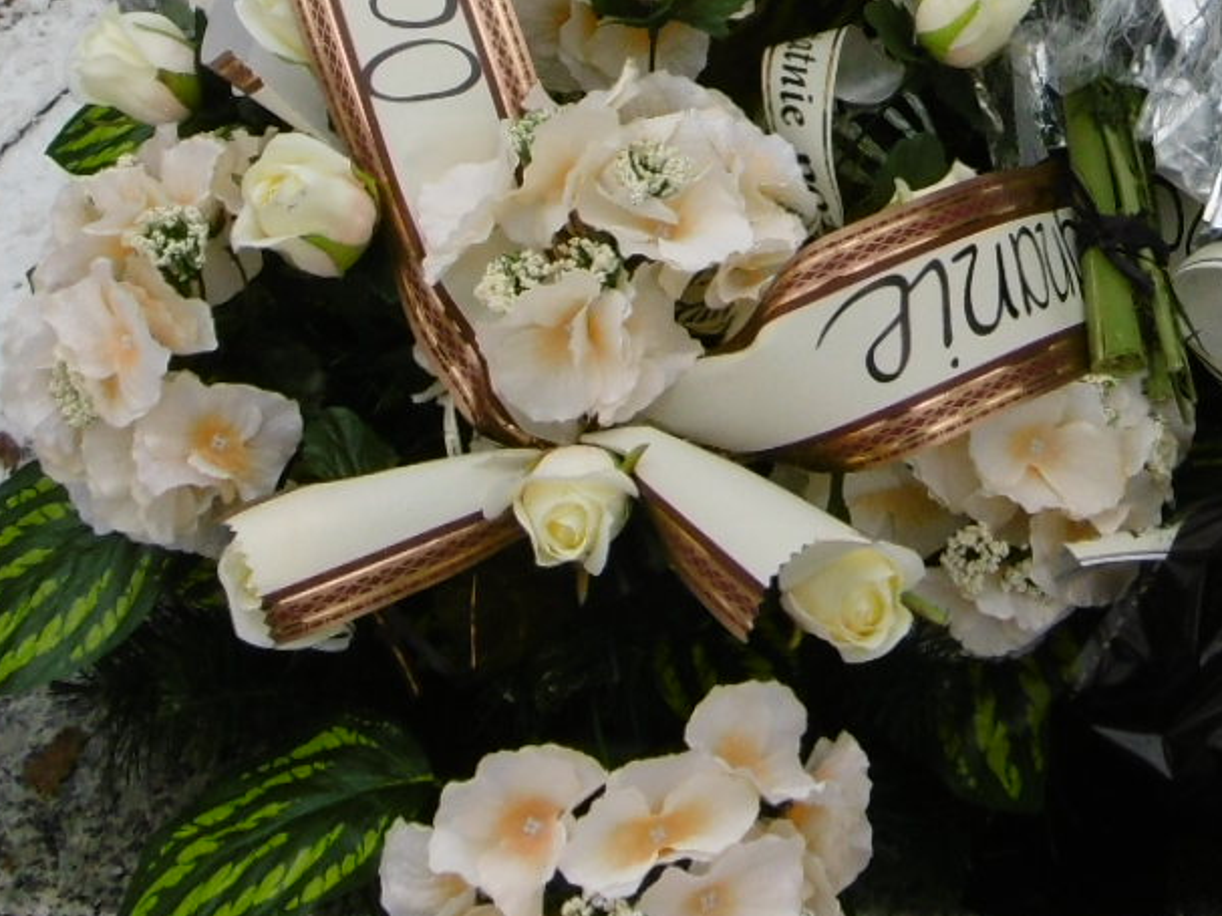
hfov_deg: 23.9
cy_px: -391
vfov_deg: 16.8
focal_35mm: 81
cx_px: 874
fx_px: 2859
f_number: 3.1
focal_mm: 4.3
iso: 100
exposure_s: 1/400
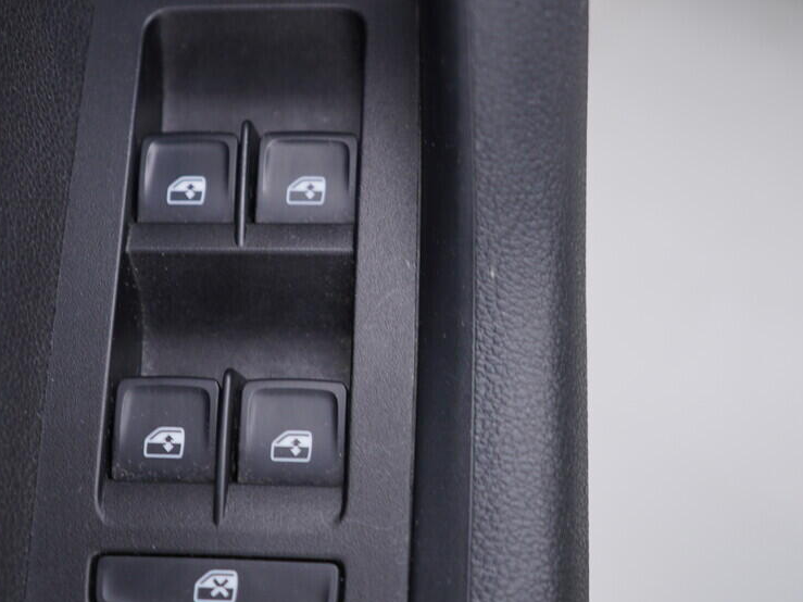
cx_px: 350
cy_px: 309
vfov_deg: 30.3
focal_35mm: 48
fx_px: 1113
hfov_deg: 39.6
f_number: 2.8
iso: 125
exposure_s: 1/40
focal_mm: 24
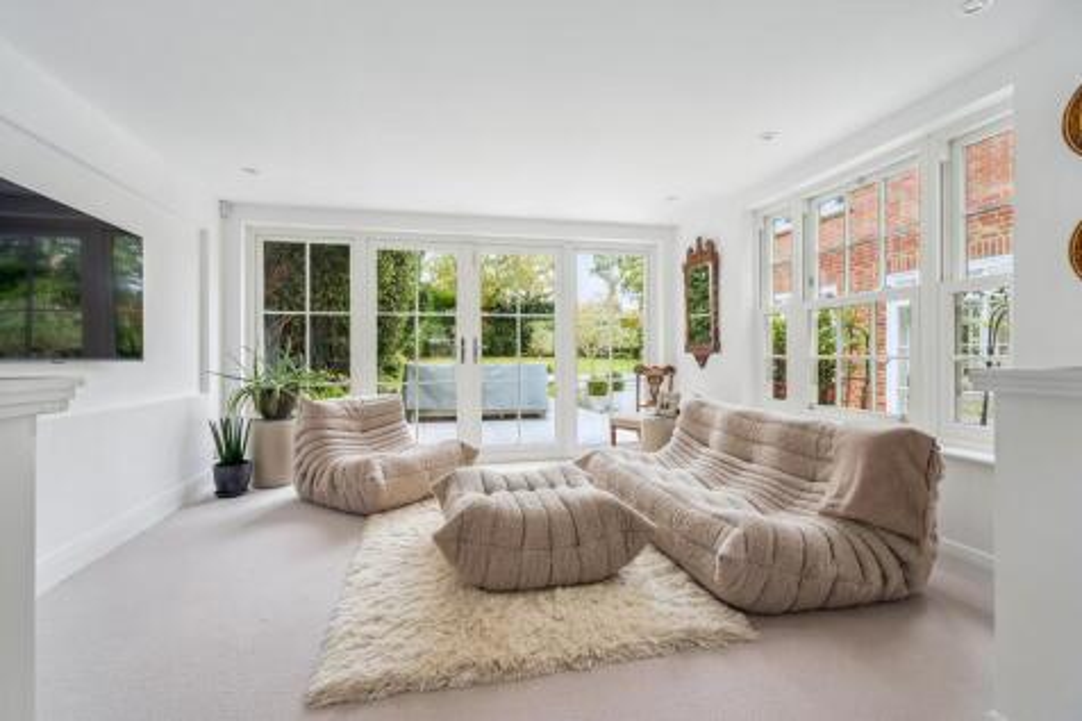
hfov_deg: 96.8
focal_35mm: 16
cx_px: 541
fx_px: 481
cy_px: 360
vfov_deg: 73.7
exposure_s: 1/4
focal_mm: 16
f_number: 5.6
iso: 320
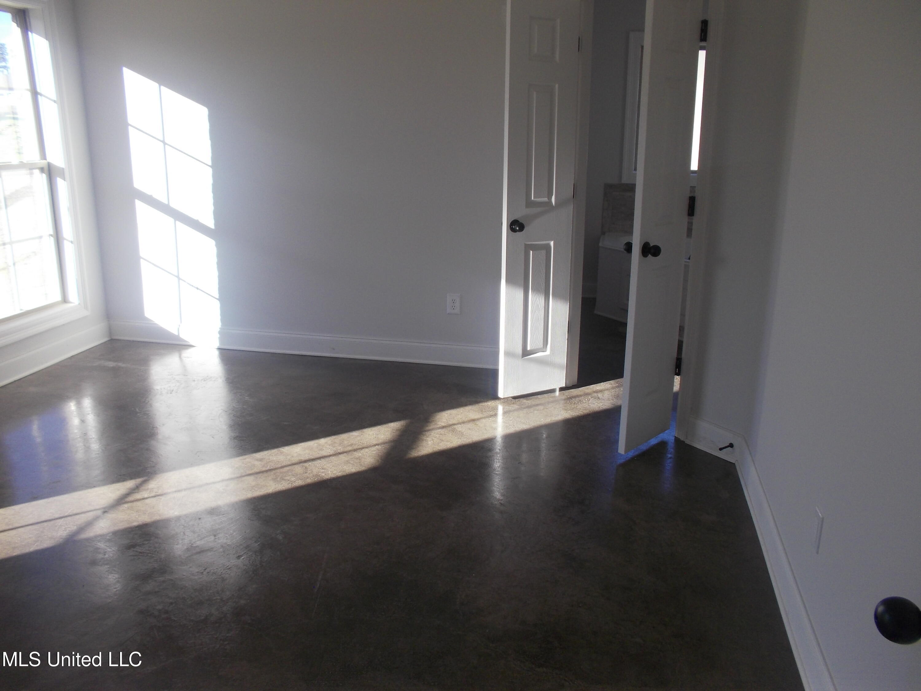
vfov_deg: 48.2
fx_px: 772
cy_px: 346
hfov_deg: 61.7
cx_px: 460
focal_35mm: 29
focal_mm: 4.1
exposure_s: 1/100
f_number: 3.3
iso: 80
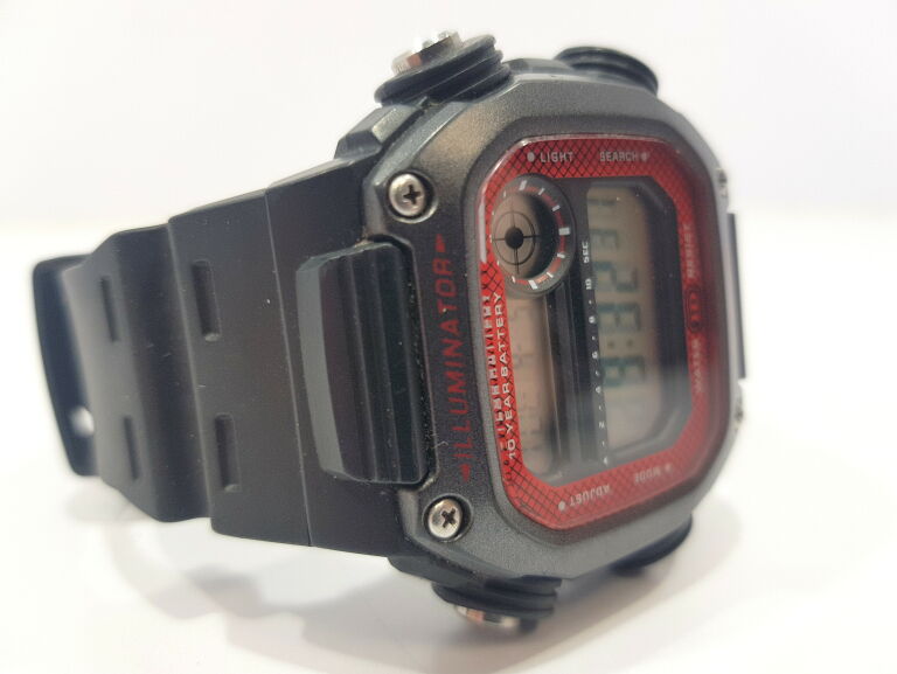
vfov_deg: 53.1
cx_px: 448
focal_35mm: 26
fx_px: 674
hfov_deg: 67.3
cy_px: 337
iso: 40
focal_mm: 4.3
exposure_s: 1/138
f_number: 1.7
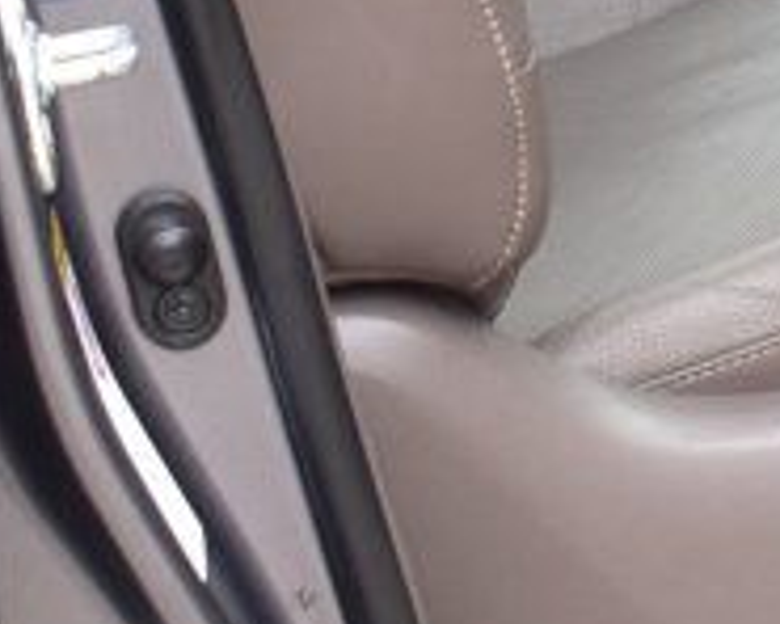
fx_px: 4862
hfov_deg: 8.6
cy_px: -438
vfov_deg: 7.2
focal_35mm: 211
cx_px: 1644
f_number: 9
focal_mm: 27
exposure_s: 1/100
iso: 400
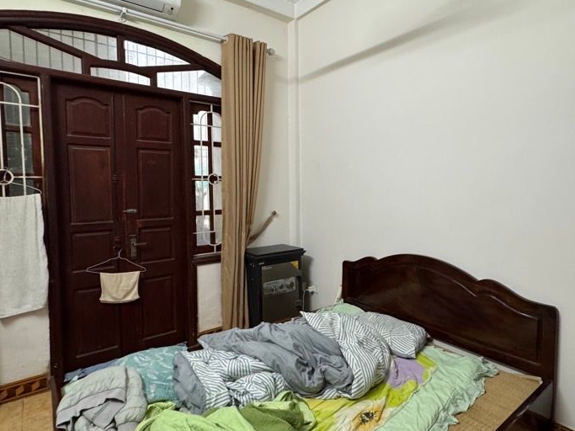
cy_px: 209
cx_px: 326
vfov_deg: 63.4
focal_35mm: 21
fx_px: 349
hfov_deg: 78.6
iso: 320
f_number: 2.2
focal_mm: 2.22
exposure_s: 1/50
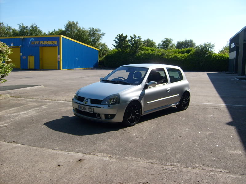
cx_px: 123
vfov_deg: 40.7
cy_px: 92
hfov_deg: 52.6
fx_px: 249
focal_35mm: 35
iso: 80
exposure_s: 1/250
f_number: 7.1
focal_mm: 5.8
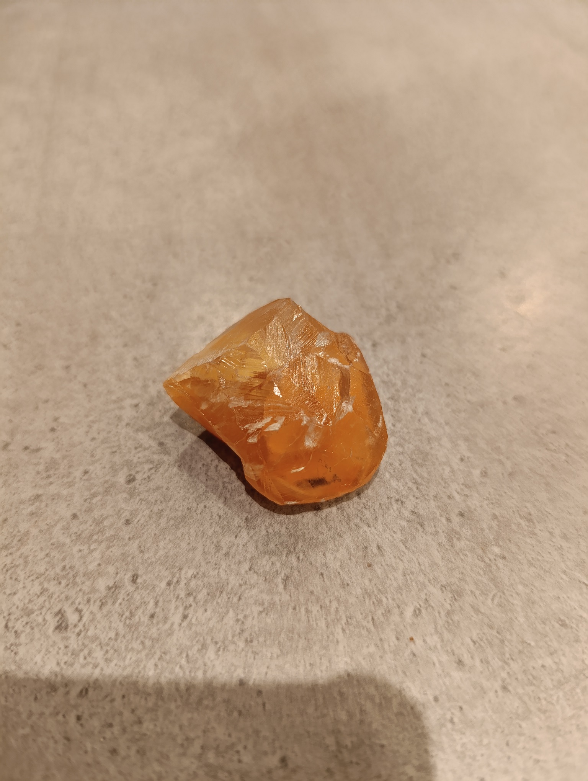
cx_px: 294
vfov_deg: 73.8
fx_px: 520
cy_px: 390
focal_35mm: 23
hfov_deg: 59.0
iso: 640
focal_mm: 6.14
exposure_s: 1/50
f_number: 1.6
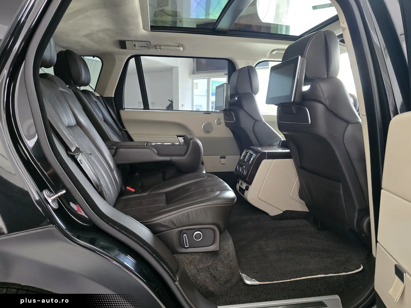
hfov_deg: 73.9
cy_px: 154
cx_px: 206
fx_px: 273
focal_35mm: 23
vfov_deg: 58.9
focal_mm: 6.3
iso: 1000
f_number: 1.7
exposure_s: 1/100
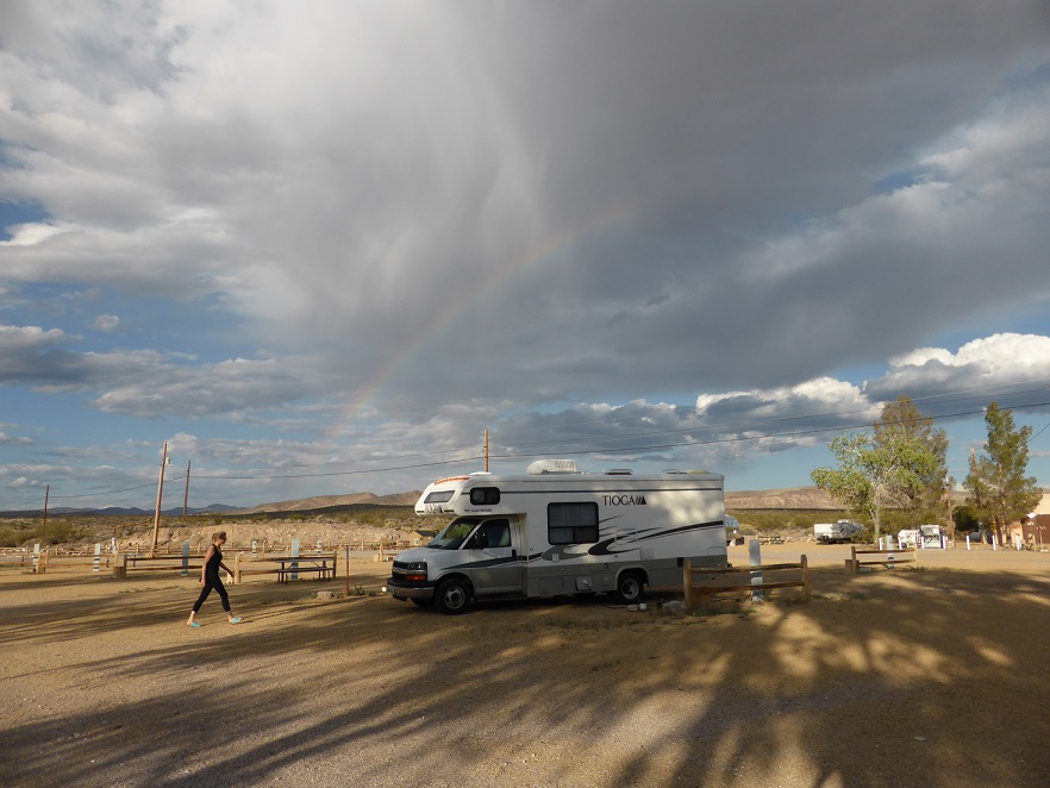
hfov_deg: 71.6
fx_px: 728
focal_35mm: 24
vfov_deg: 56.8
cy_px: 394
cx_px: 525
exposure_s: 1/1300
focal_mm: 4.3
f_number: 3.3
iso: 100
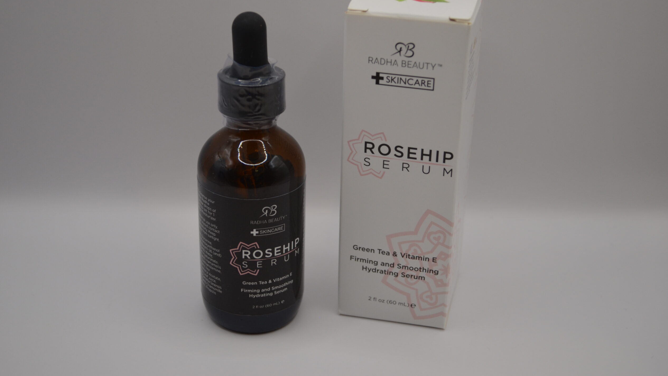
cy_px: 160
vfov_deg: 22.2
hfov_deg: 38.5
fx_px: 956
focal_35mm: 54
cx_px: 334
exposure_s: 1/100
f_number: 5
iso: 400
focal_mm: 34
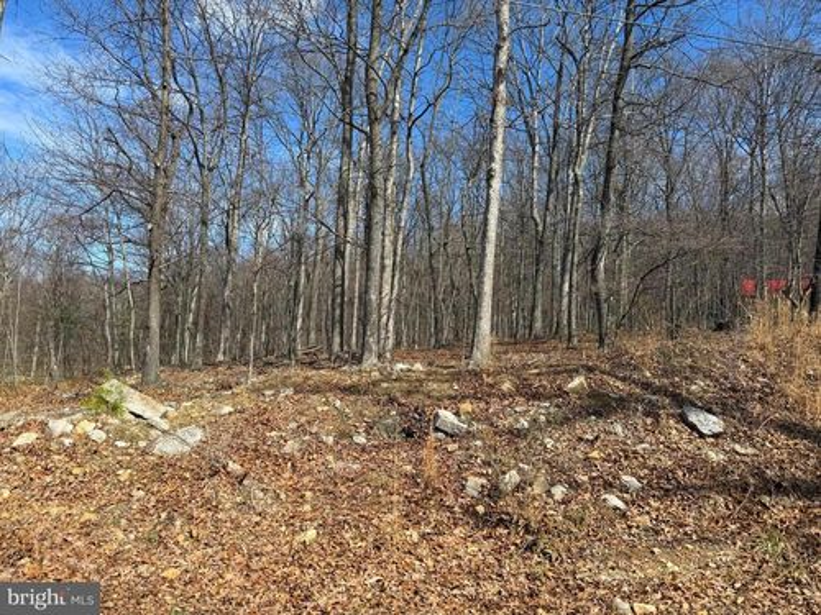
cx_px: 410
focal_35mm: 24
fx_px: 569
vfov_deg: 56.8
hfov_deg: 71.6
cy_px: 308
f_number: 1.78
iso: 80
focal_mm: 6.76
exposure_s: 1/3145
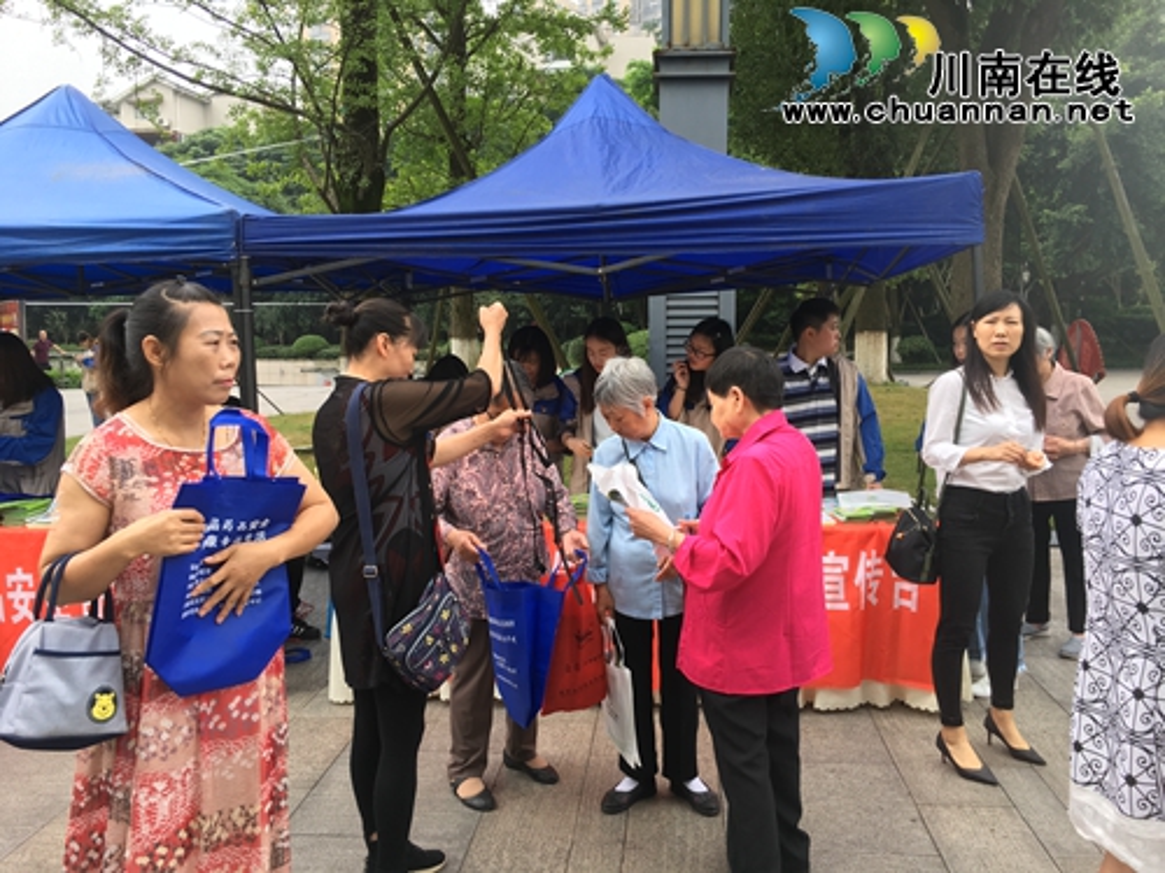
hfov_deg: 61.7
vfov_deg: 48.2
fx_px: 976
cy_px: 436
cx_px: 582
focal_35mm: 29
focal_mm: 4.15
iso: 25
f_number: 2.2
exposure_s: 1/172
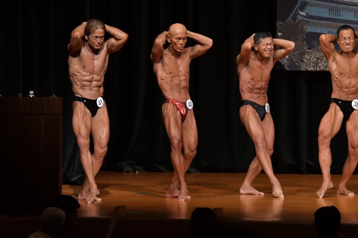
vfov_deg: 5.4
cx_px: 179
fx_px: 2535
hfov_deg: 8.1
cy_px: 119
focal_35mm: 255
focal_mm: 170
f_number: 5.6
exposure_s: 1/400
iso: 5000
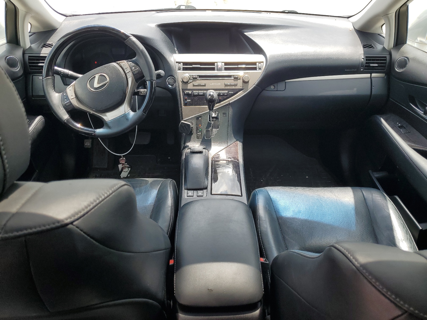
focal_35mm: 26
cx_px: 214
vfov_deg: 53.1
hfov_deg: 67.3
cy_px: 160
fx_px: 321
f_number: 1.5
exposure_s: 1/714
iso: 50
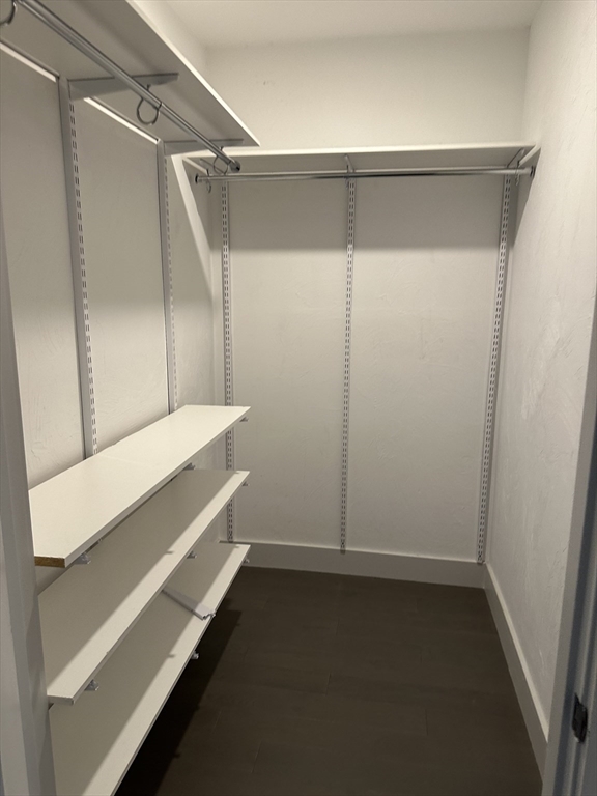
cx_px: 298
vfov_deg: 71.6
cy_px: 398
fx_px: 552
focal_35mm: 24
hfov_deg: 56.8
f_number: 1.78
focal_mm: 6.86
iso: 160
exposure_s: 1/60
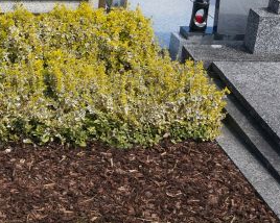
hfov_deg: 22.0
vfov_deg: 18.3
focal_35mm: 84
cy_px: 110
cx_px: 4
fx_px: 696
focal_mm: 20
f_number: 9
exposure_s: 1/500
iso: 400
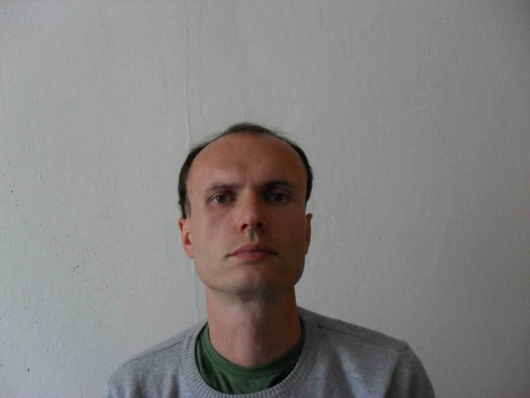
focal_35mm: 35
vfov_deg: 40.7
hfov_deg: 52.6
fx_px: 536
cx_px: 265
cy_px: 199
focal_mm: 6.3
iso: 320
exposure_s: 1/15
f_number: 3.2
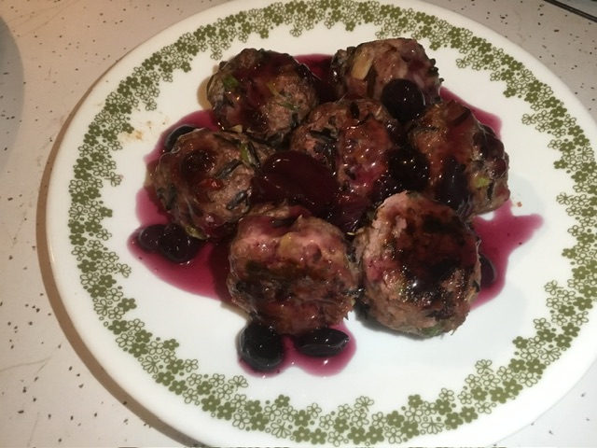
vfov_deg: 45.4
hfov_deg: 58.4
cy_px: 224
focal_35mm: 31
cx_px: 298
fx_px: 535
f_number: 2.4
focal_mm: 3.3
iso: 160
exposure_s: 1/30
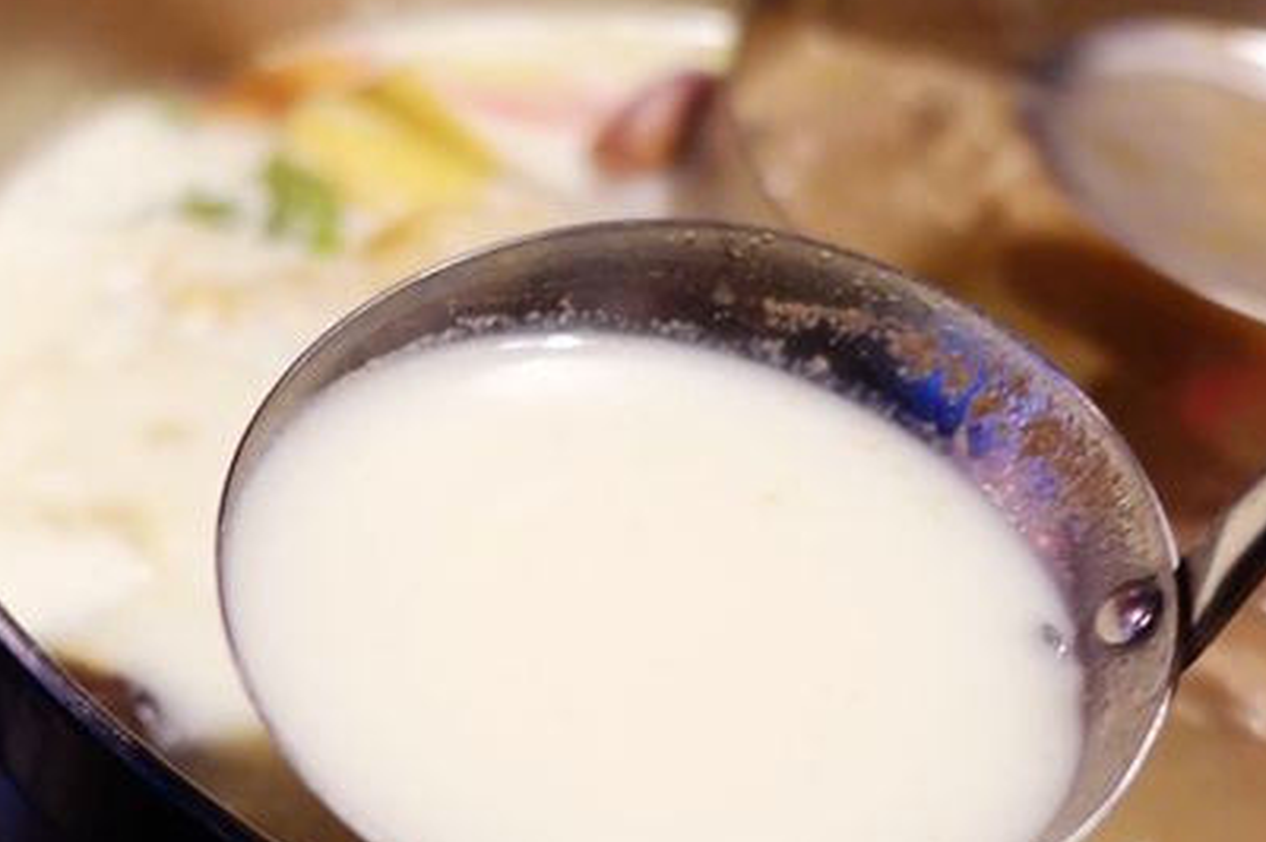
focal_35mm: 39
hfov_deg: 49.2
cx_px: 487
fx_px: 1370
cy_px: 635
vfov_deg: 33.5
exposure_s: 1/30
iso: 400
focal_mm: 8.8
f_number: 1.8
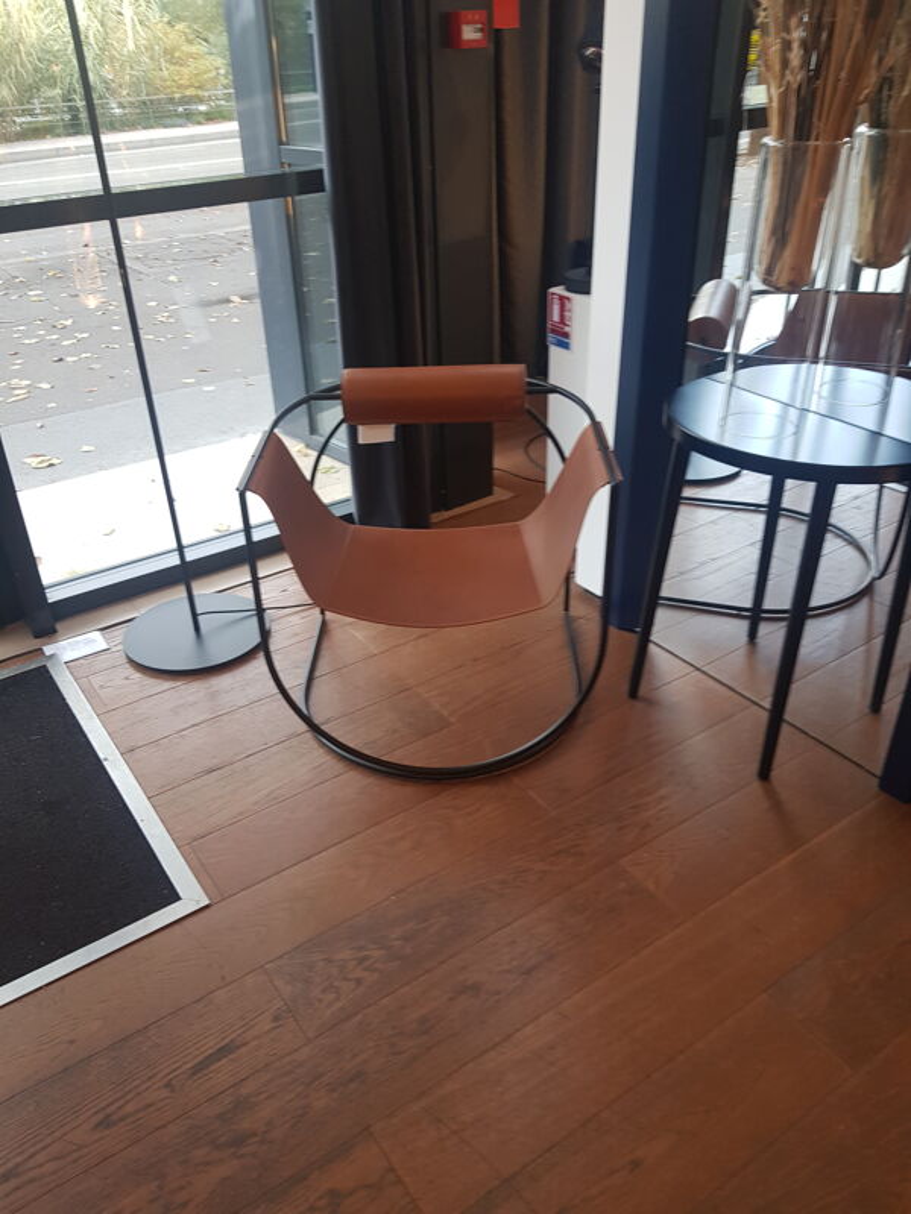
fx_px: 912
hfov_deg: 53.1
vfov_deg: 67.3
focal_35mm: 26
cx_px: 456
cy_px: 607
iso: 80
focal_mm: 4.3
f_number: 1.7
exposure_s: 1/50
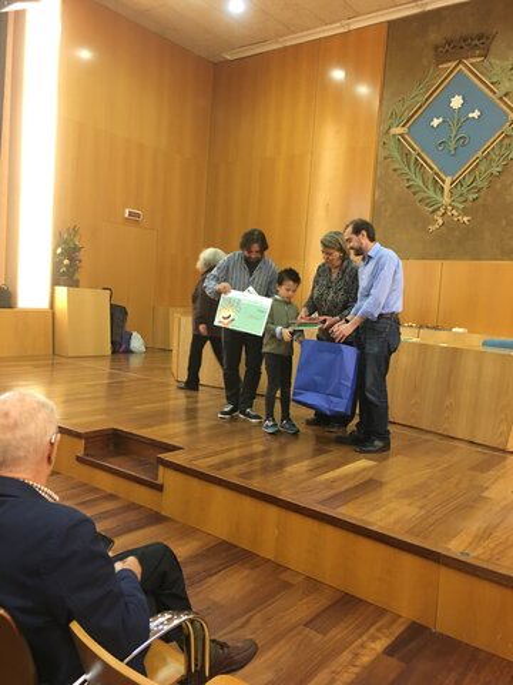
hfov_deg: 48.2
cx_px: 256
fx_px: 573
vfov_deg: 61.7
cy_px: 342
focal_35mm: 29
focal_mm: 4.15
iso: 100
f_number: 2.2
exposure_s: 1/17
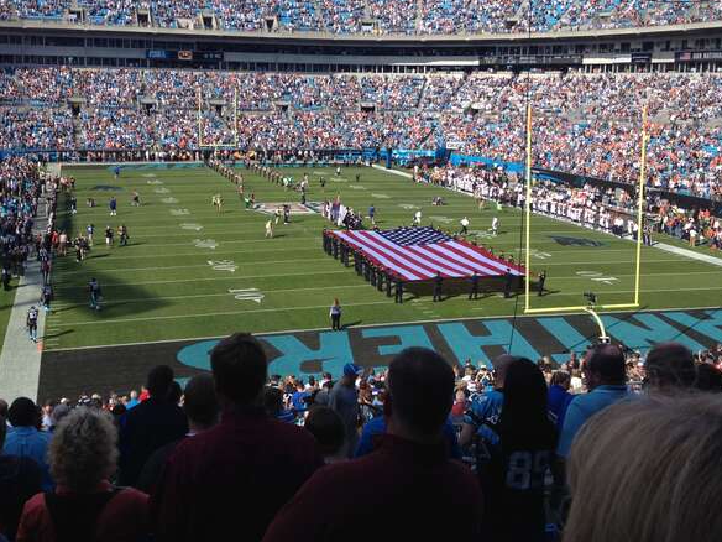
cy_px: 207
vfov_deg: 31.4
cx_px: 334
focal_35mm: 46
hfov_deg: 41.2
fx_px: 959
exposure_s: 1/1200
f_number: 2.4
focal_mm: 4.28
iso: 50
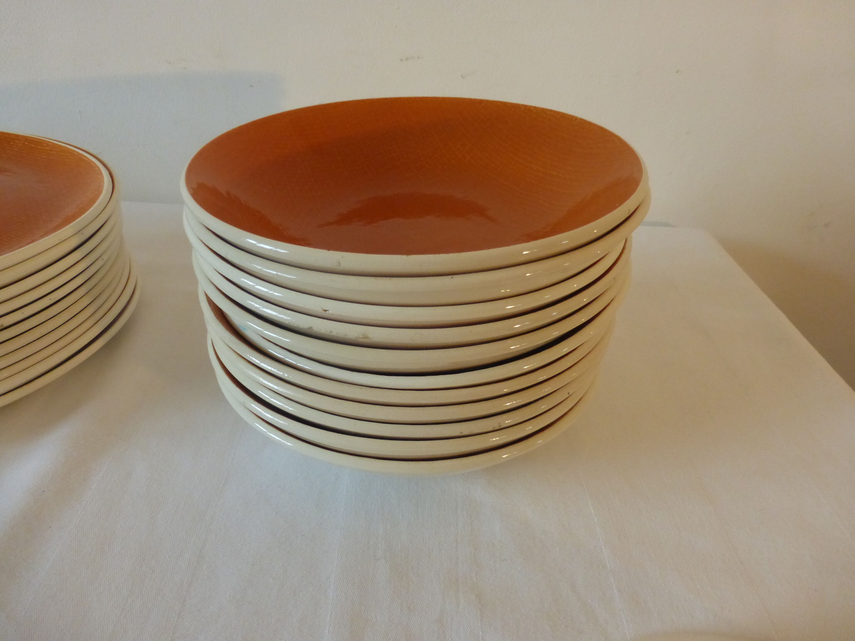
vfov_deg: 56.8
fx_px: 593
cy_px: 320
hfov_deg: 71.6
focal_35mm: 24
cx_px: 428
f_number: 3.3
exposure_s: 1/80
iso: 400
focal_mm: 4.3
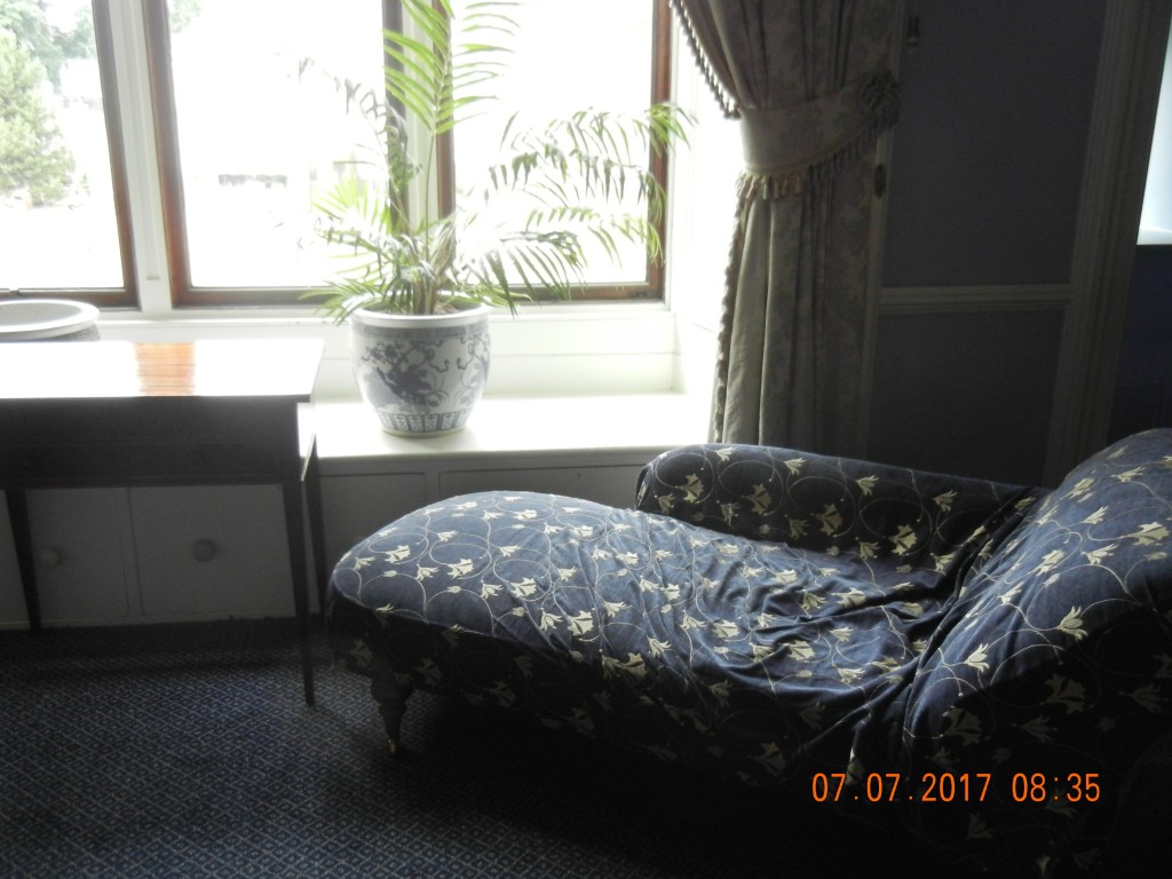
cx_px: 586
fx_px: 1151
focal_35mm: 34
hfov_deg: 54.0
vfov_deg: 41.8
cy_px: 440
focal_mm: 6.2
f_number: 3.6
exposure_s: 1/97.2
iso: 640
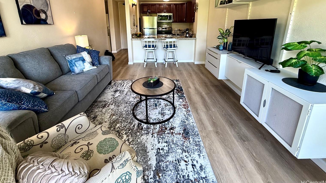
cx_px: 162
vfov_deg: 64.8
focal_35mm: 16
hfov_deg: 99.4
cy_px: 57
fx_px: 138
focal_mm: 2.22
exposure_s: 1/120
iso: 160
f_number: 2.2
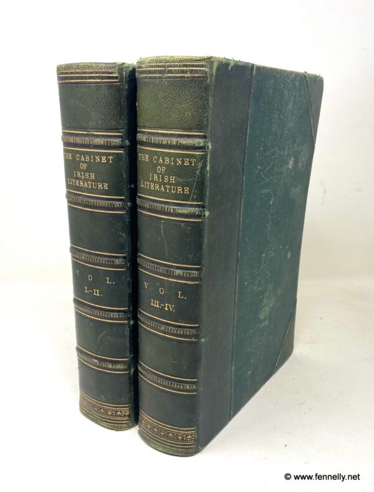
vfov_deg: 67.0
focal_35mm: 26
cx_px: 187
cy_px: 246
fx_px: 371
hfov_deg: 53.5
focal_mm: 4.2
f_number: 1.6
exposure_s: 1/133
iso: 32
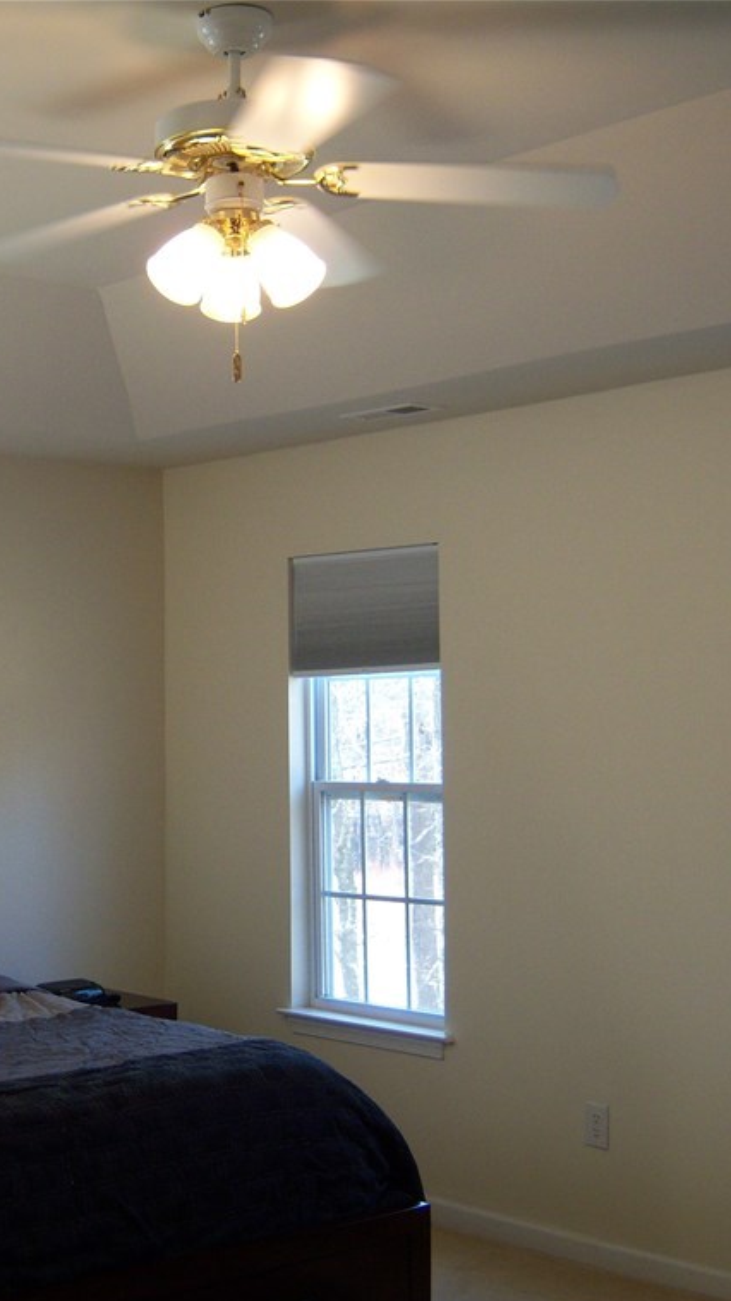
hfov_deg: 22.3
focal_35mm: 53
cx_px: 129
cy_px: 657
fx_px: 1828
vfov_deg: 39.2
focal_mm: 7.5
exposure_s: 1/60
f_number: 2.8
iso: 125
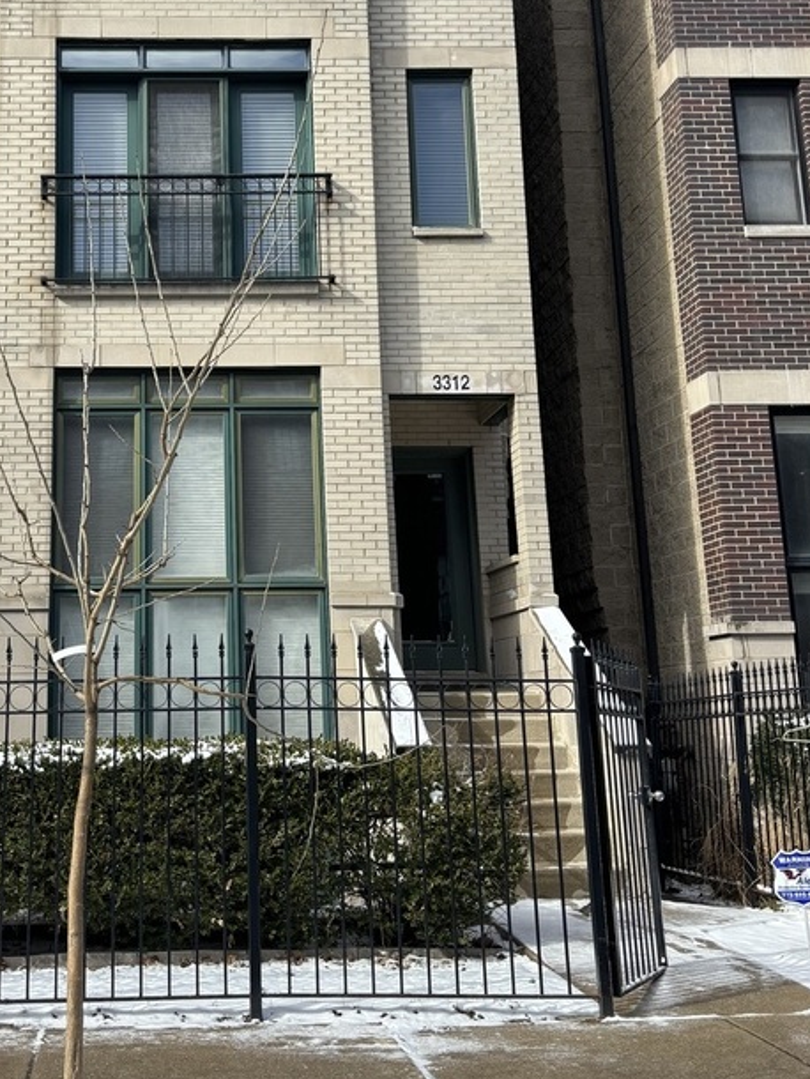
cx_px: 193
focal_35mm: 46
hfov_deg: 30.9
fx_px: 1434
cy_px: 352
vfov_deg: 40.7
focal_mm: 5.96
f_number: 1.6
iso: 50
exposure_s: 1/2062
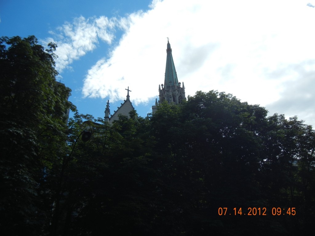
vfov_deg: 46.8
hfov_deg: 60.0
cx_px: 158
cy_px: 118
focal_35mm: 30
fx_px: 273
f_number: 7
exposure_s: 1/517
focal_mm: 5.4
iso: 160
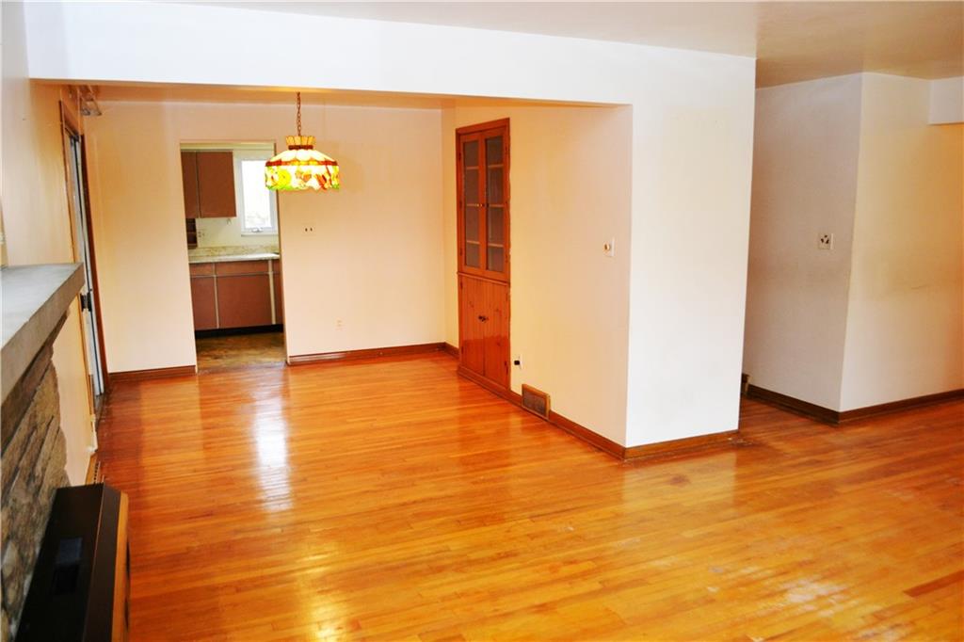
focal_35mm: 27
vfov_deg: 47.9
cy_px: 321
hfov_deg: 67.4
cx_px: 482
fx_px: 723
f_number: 3.5
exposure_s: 1/60
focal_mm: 18
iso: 720
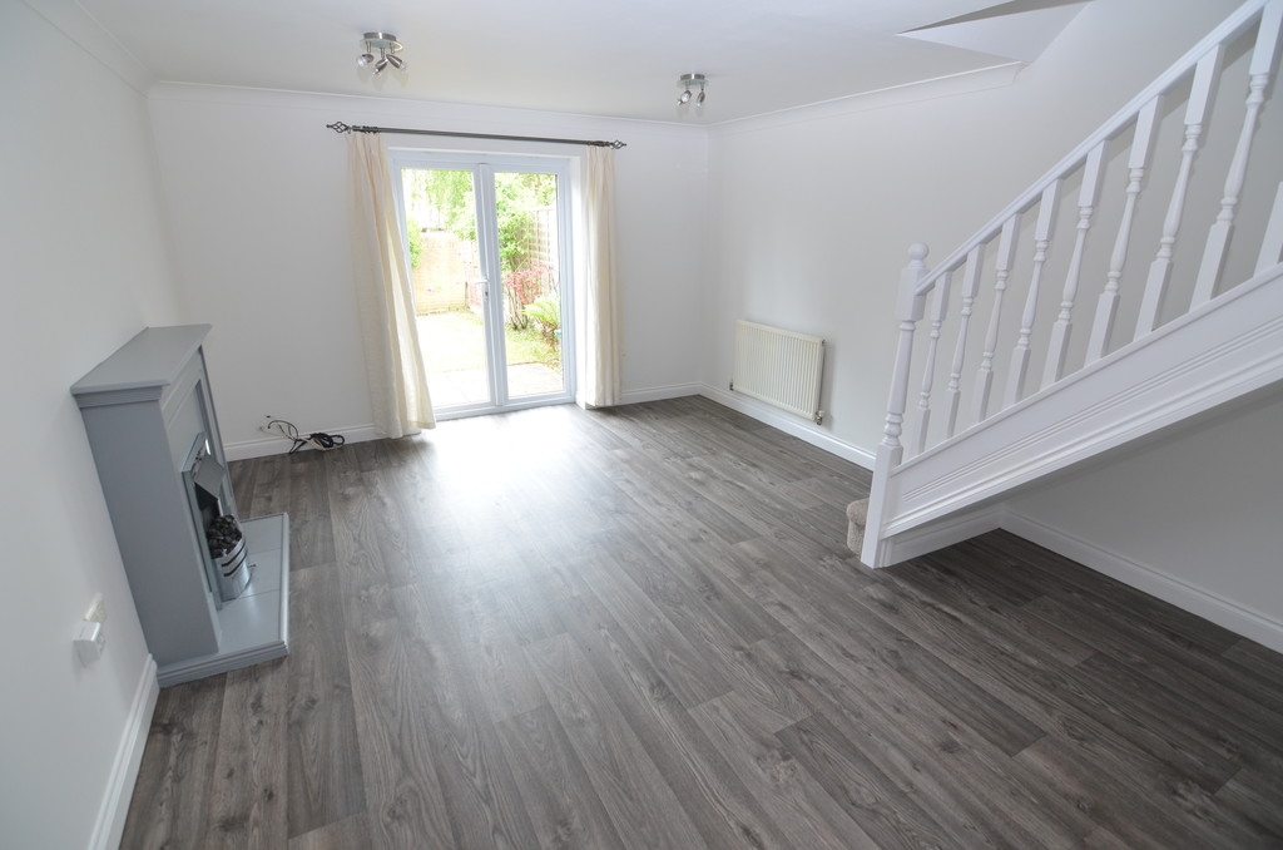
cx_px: 642
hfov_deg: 95.1
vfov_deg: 71.8
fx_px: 587
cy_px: 425
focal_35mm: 16
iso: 400
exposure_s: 1/80
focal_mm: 11
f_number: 4.5
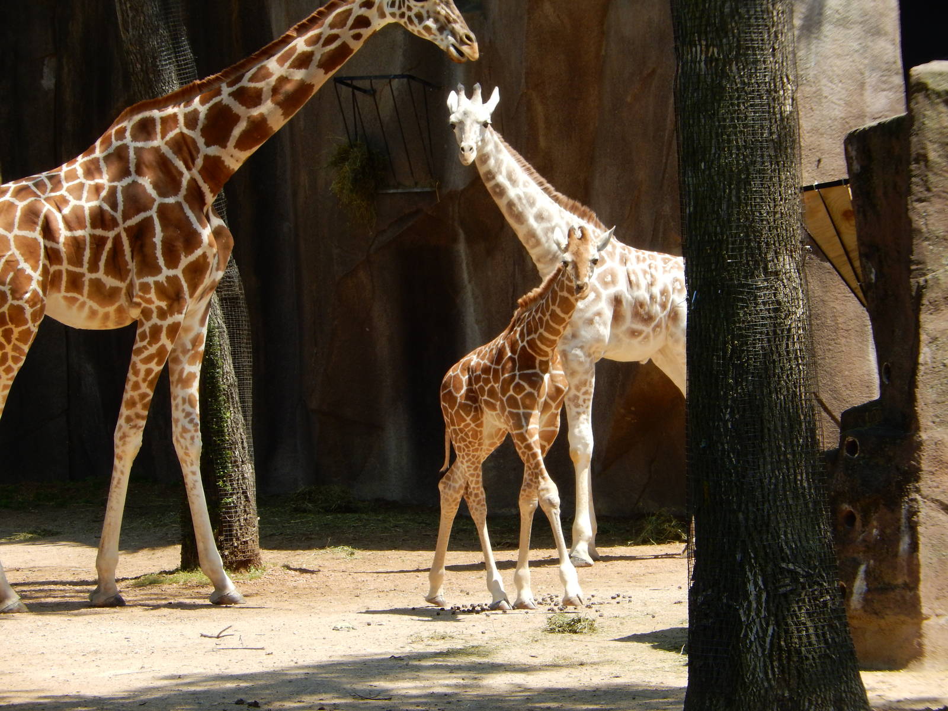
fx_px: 5066
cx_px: 474
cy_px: 356
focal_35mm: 185
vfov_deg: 8.0
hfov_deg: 10.7
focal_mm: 33.3
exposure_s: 1/250
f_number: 5.7
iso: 125
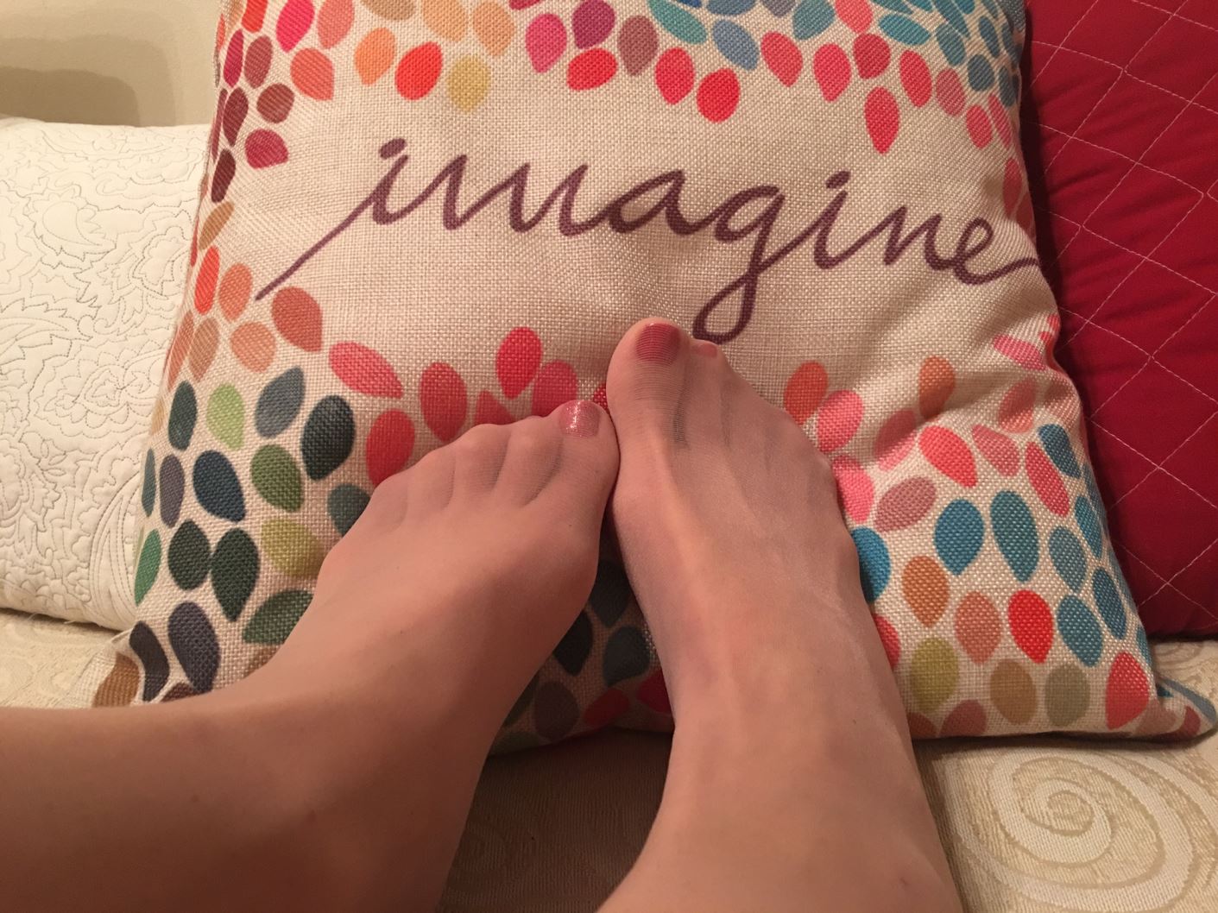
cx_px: 609
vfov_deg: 48.2
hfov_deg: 61.7
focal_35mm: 29
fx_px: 1020
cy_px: 456
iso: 100
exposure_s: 1/15
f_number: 2.2
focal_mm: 4.15
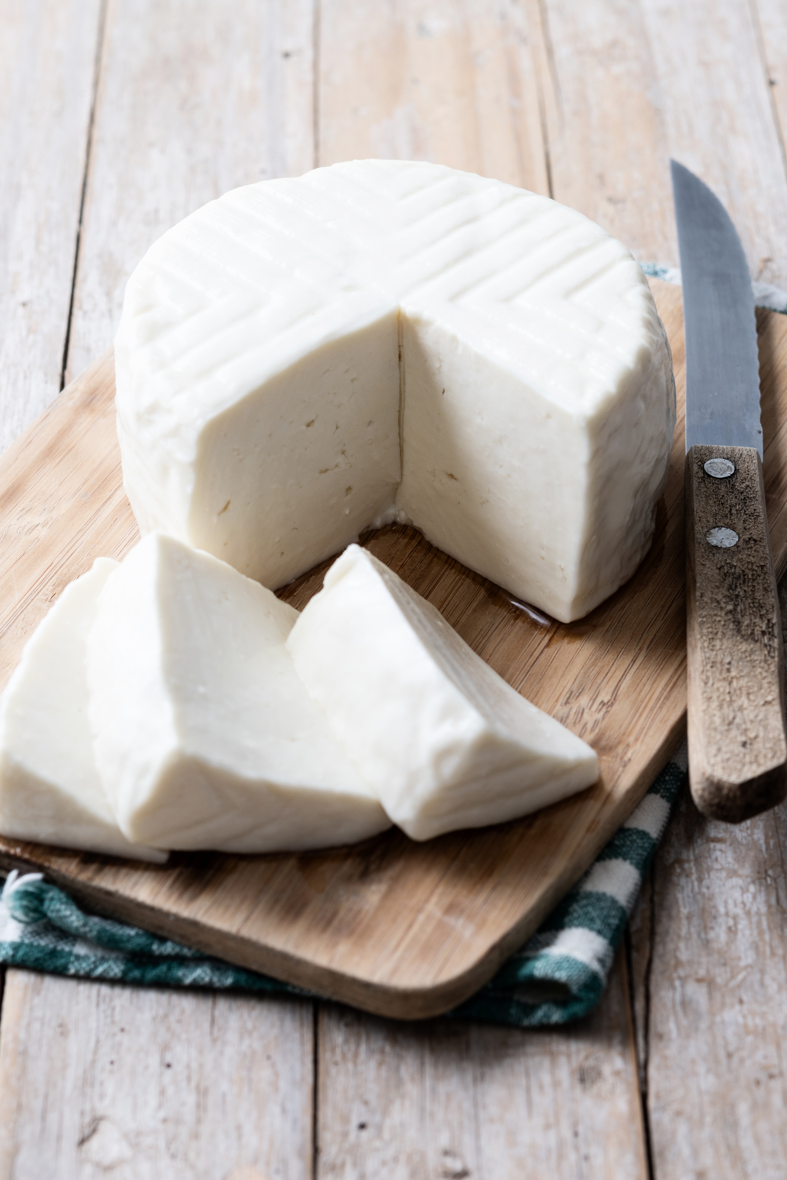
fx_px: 2951
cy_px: 590
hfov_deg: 15.2
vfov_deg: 22.6
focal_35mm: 90
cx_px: 394
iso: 100
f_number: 7.1
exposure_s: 1/200
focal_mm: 60
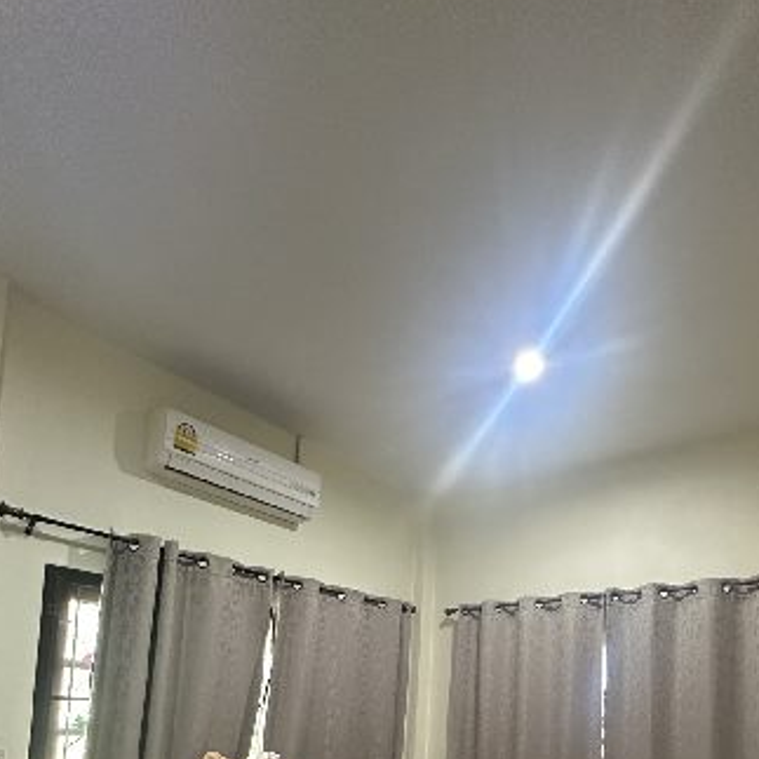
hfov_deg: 66.2
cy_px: 667
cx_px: 477
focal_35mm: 23
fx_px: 571
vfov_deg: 58.6
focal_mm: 2.22
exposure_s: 1/50
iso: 500
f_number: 2.2
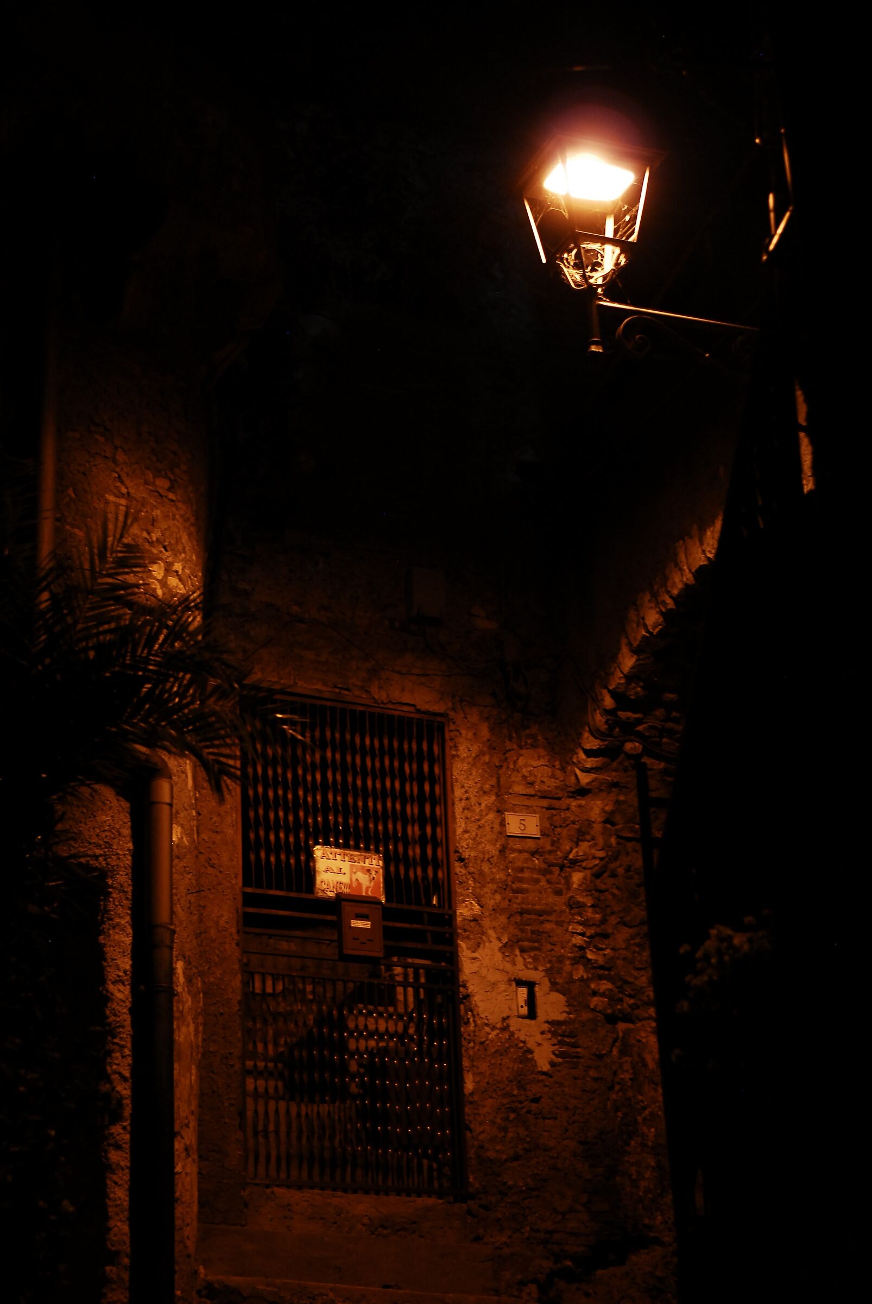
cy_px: 652
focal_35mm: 75
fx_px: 2718
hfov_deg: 18.2
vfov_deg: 27.0
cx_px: 436
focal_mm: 50
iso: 500
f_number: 2
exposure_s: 1/60
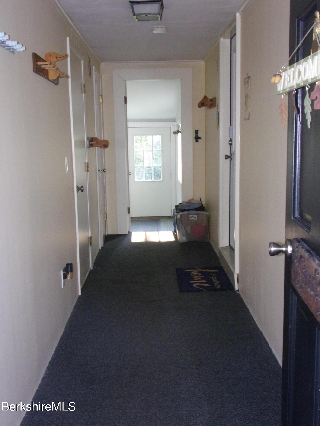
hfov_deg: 36.8
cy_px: 213
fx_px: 481
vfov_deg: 47.9
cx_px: 160
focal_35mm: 39
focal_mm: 7
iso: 400
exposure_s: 1/34
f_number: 3.9
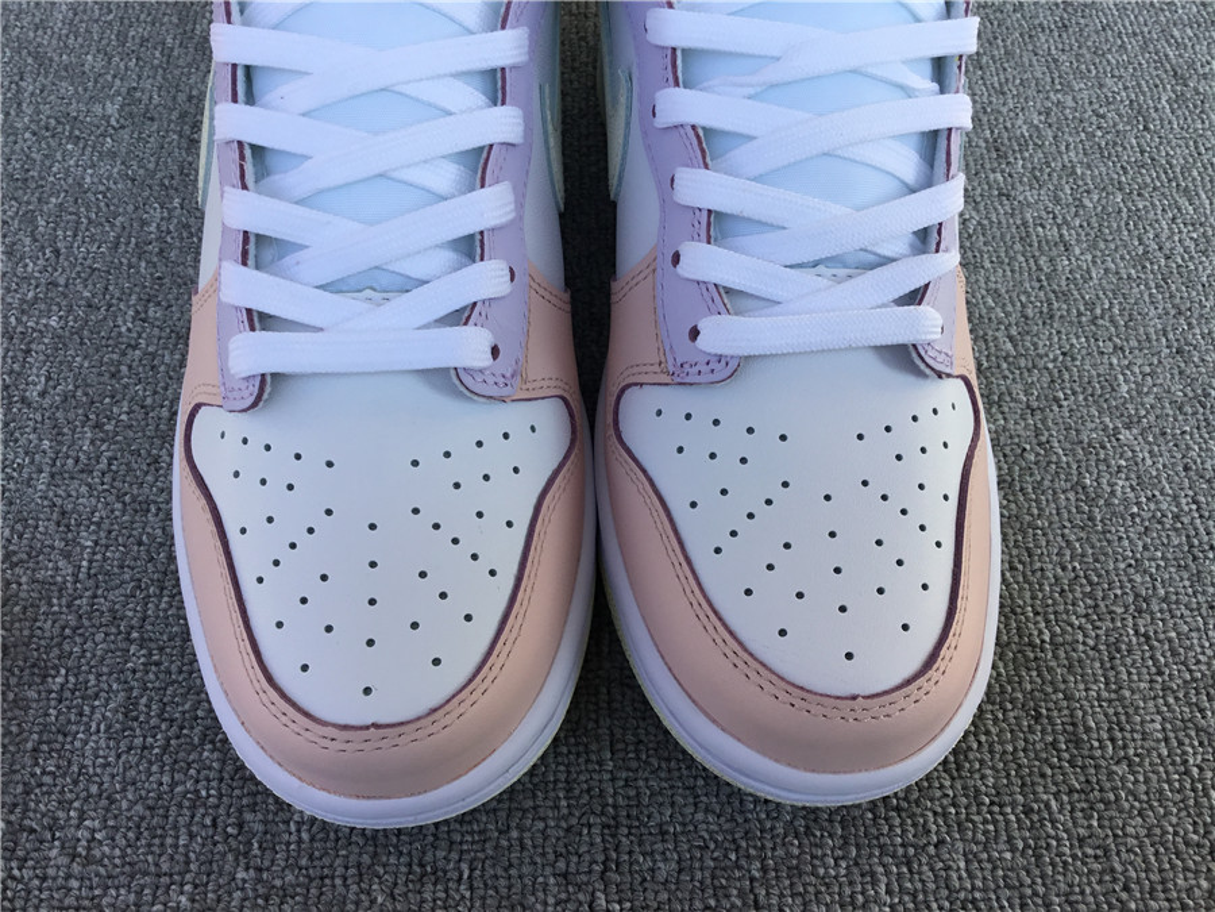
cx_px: 608
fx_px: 1088
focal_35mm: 31
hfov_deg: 58.4
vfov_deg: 45.4
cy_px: 456
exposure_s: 1/532
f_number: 2.4
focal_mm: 3.3
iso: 25
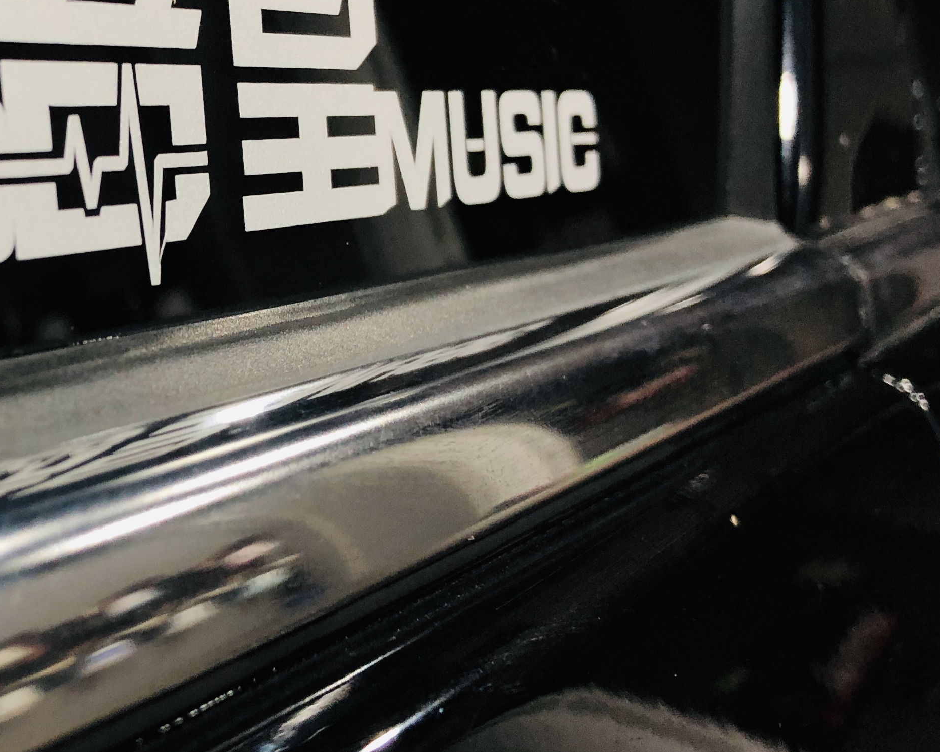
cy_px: 312
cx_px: 38
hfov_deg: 30.1
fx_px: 1641
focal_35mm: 59
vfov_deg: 25.8
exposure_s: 1/20
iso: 40
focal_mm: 4
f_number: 1.8
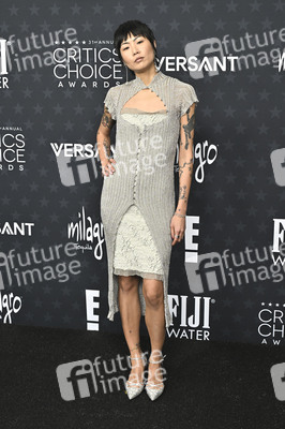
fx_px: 547
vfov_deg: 42.8
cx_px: 142
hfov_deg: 29.2
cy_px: 214
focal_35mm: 46
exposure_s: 1/320
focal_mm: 46
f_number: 5.6
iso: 1250
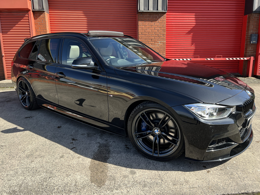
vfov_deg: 53.1
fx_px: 195
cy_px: 98
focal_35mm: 26
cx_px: 130
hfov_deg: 67.3
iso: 50
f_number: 1.5
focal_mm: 5.7
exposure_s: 1/1311
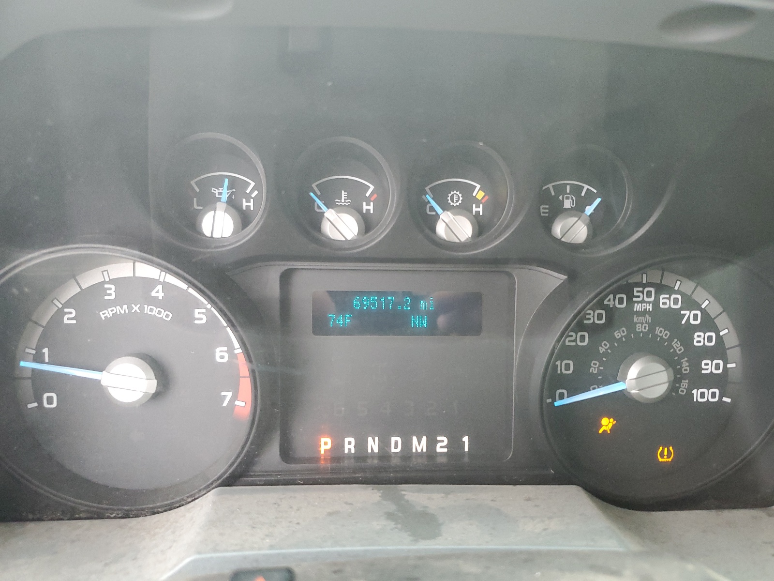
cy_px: 290
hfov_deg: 67.3
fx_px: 581
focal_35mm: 26
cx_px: 387
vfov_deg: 53.1
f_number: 1.5
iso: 297
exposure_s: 1/60.2
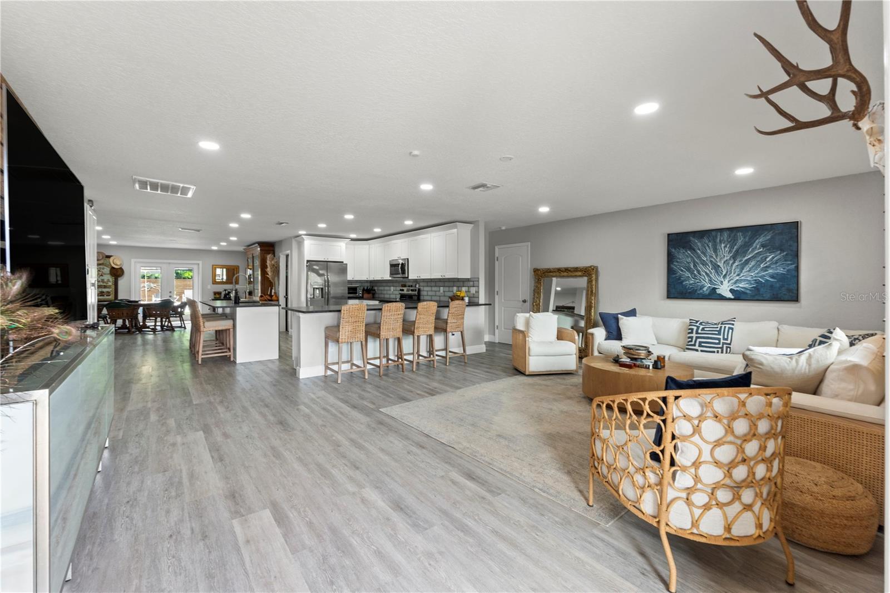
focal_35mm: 15
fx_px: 371
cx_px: 445
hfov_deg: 100.4
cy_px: 296
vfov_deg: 77.3
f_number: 8
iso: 400
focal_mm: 10
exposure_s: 1/13
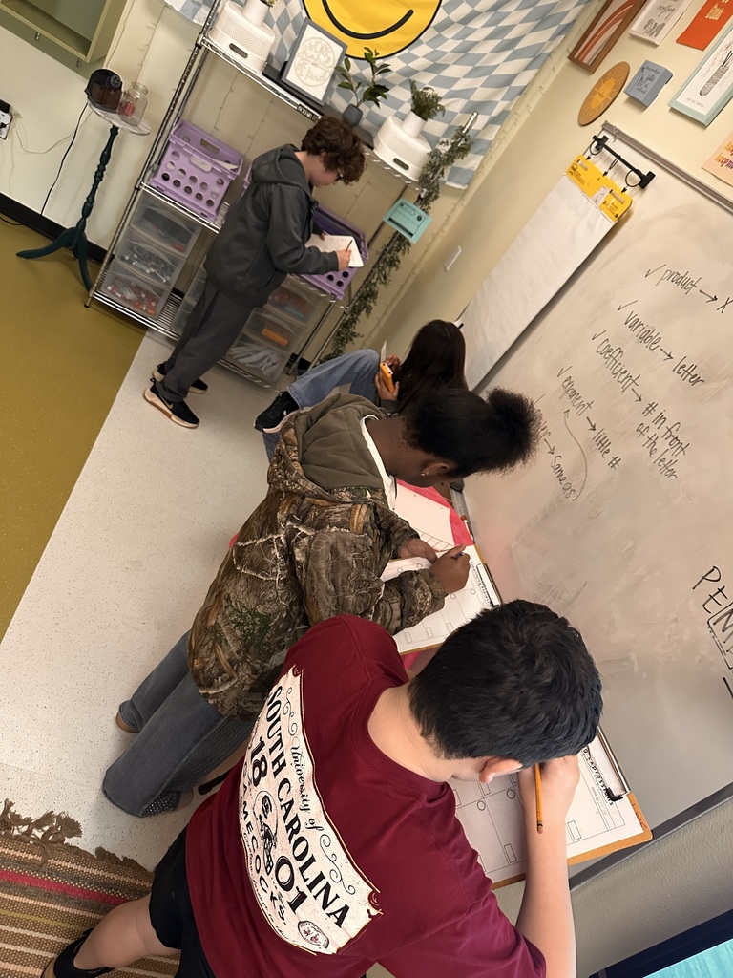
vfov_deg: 71.6
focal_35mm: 24
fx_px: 678
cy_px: 489
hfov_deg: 56.8
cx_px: 366
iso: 640
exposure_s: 1/60
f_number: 1.78
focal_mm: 6.86
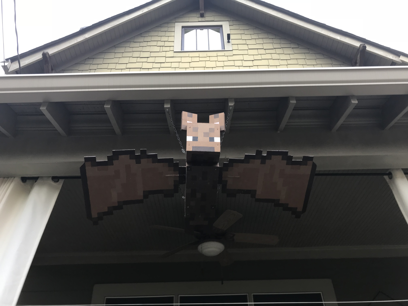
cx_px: 204
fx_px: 330
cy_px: 153
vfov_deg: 49.7
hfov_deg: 63.4
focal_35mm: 28
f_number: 1.8
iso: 32
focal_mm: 3.99
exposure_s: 1/120
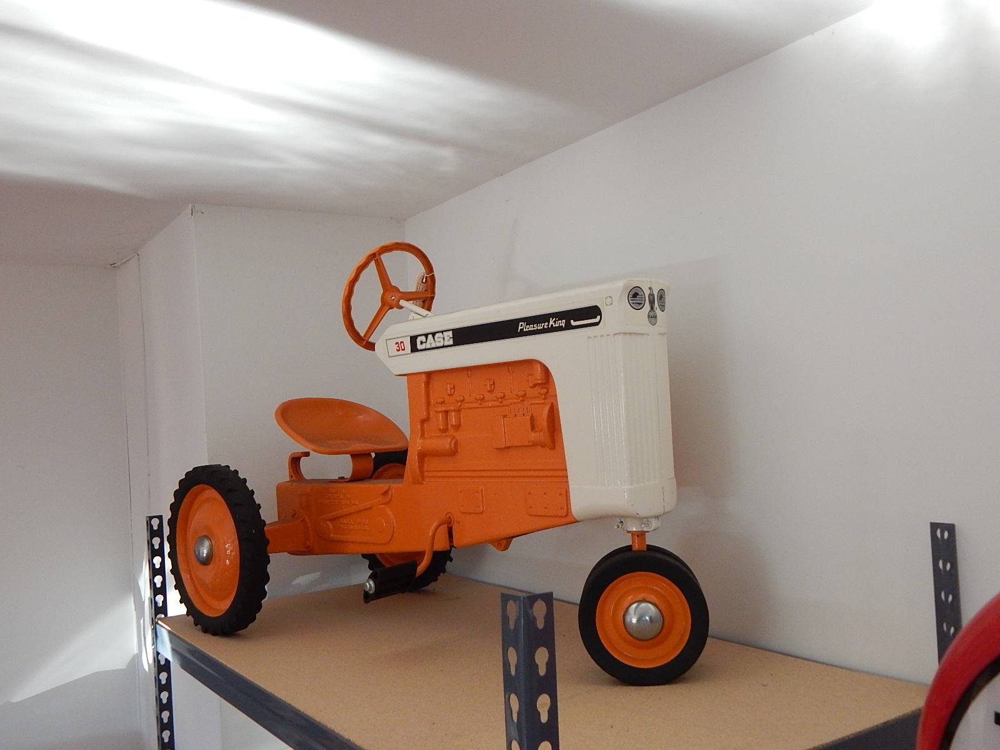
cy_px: 375
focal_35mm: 31
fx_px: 896
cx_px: 500
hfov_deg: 58.4
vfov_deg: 45.4
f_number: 3.2
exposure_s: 1/50
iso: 400
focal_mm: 5.6
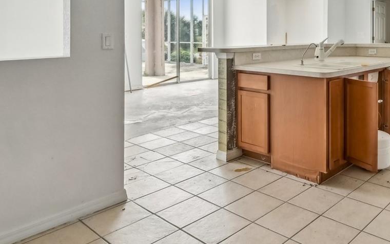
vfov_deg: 37.9
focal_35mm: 31
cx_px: 328
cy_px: 25
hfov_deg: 55.4
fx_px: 330
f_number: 8
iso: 400
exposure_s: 1/40
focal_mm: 14.5
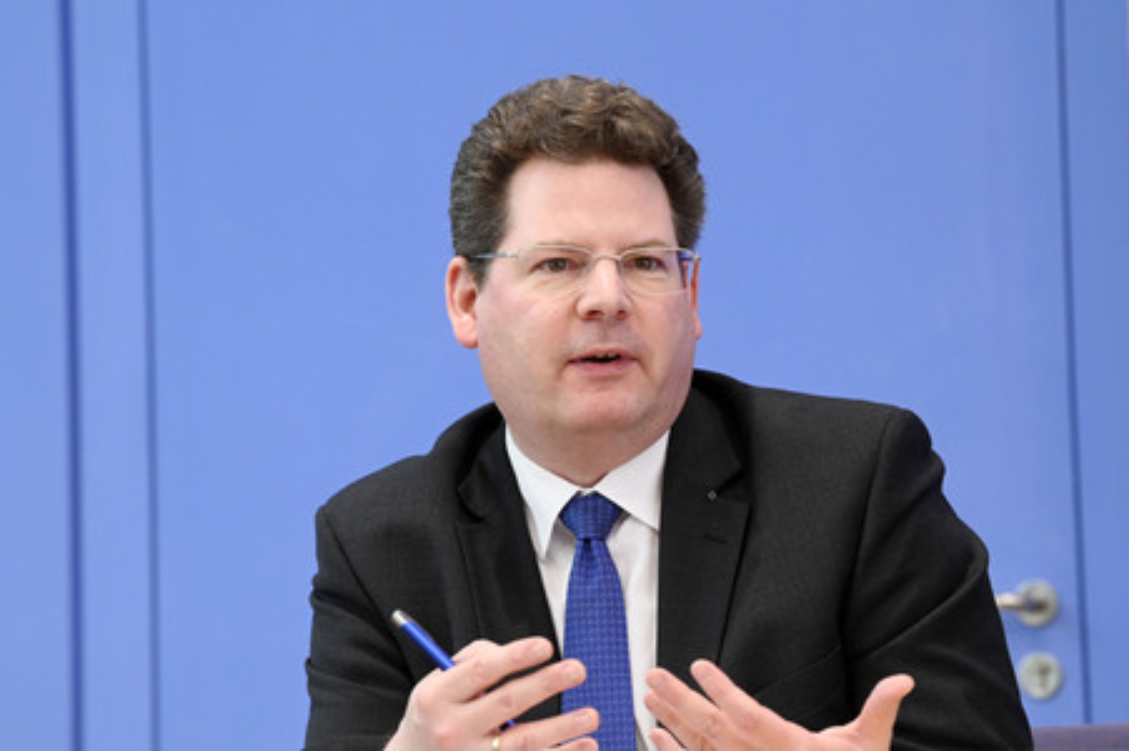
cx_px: 564
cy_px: 376
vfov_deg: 11.4
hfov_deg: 17.1
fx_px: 3760
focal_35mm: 120
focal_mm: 120
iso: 3200
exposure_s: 1/400
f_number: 6.3
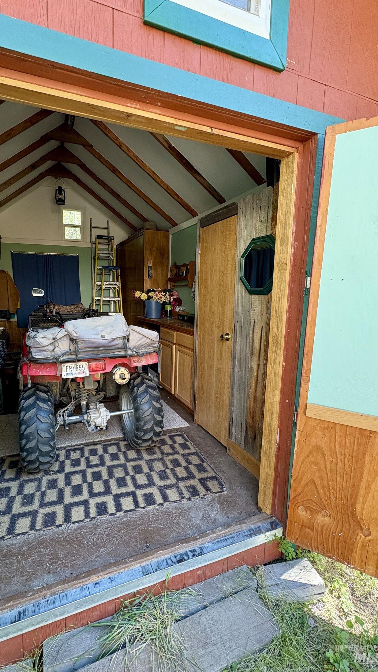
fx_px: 285
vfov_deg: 99.3
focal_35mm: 16
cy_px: 327
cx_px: 141
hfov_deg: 66.1
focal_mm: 2.22
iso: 200
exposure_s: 1/99
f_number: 2.2
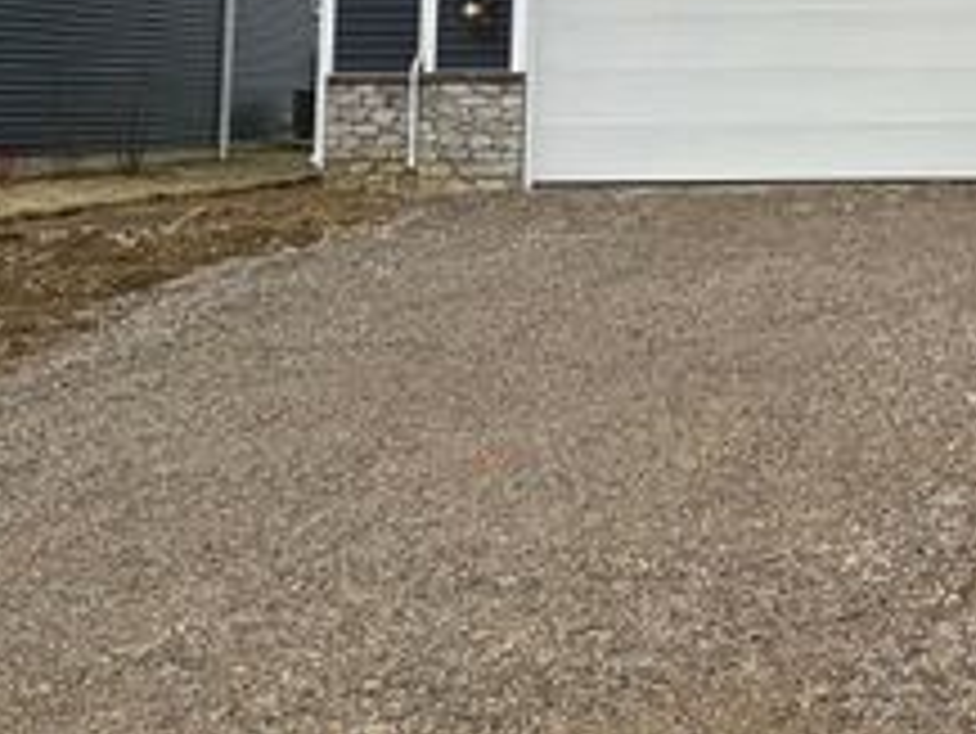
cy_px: -92
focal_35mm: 60
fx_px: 1693
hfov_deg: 29.6
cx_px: 1021
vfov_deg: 22.9
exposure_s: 1/987
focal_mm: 5.96
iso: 50
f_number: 1.6
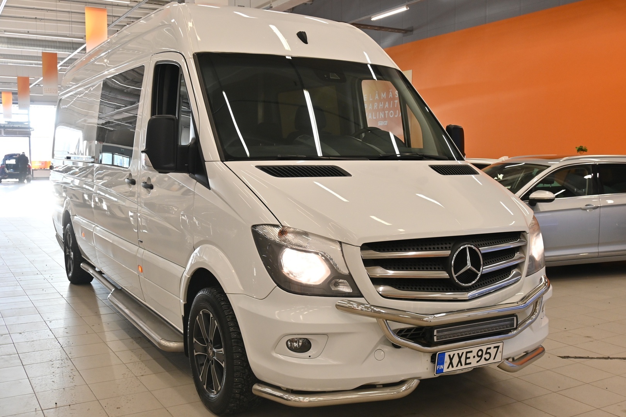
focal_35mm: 37
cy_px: 208
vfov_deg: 36.2
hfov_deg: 52.2
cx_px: 313
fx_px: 639
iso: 500
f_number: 5.6
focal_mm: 24.5
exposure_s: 1/125
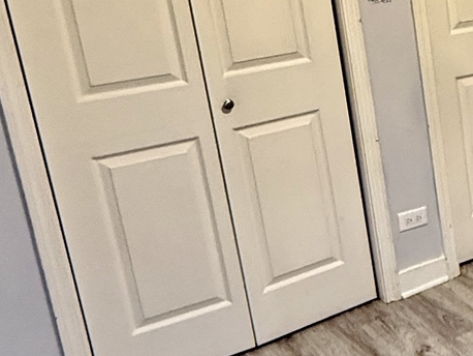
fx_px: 602
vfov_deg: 32.2
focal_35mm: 44
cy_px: 83
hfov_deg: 30.8
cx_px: 650
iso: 640
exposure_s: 1/60
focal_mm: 2.22
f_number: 2.2
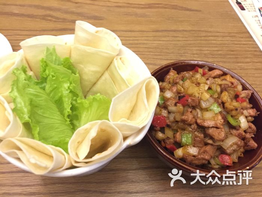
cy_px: 98
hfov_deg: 61.7
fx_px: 219
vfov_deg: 48.2
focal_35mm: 29
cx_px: 131
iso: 200
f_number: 2.2
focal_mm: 4.15
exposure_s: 1/8
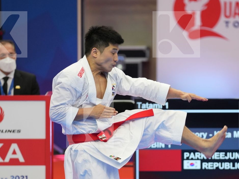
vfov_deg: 4.8
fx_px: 2140
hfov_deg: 6.4
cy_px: 125
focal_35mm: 310
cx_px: 176
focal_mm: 168
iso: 1250
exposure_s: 1/500
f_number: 2.8
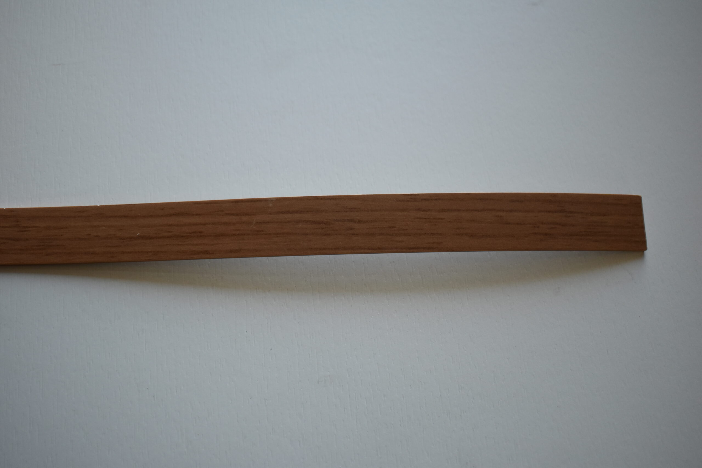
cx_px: 351
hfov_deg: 46.4
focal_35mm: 42
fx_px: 819
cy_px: 234
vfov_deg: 31.9
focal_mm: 28
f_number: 4.2
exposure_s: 1/250
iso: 800
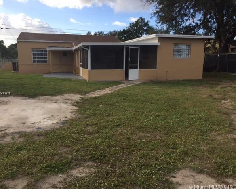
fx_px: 217
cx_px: 115
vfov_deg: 47.2
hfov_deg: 57.1
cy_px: 94
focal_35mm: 31
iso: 32
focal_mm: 4.15
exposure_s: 1/807
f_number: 2.2
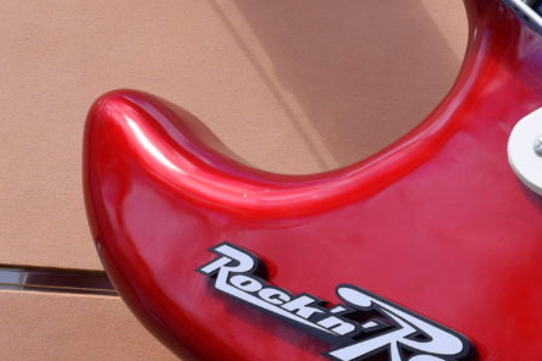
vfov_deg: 7.9
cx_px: 457
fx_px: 2604
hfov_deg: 11.8
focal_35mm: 173
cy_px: 402
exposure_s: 1/320
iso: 200
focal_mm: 50
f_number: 9
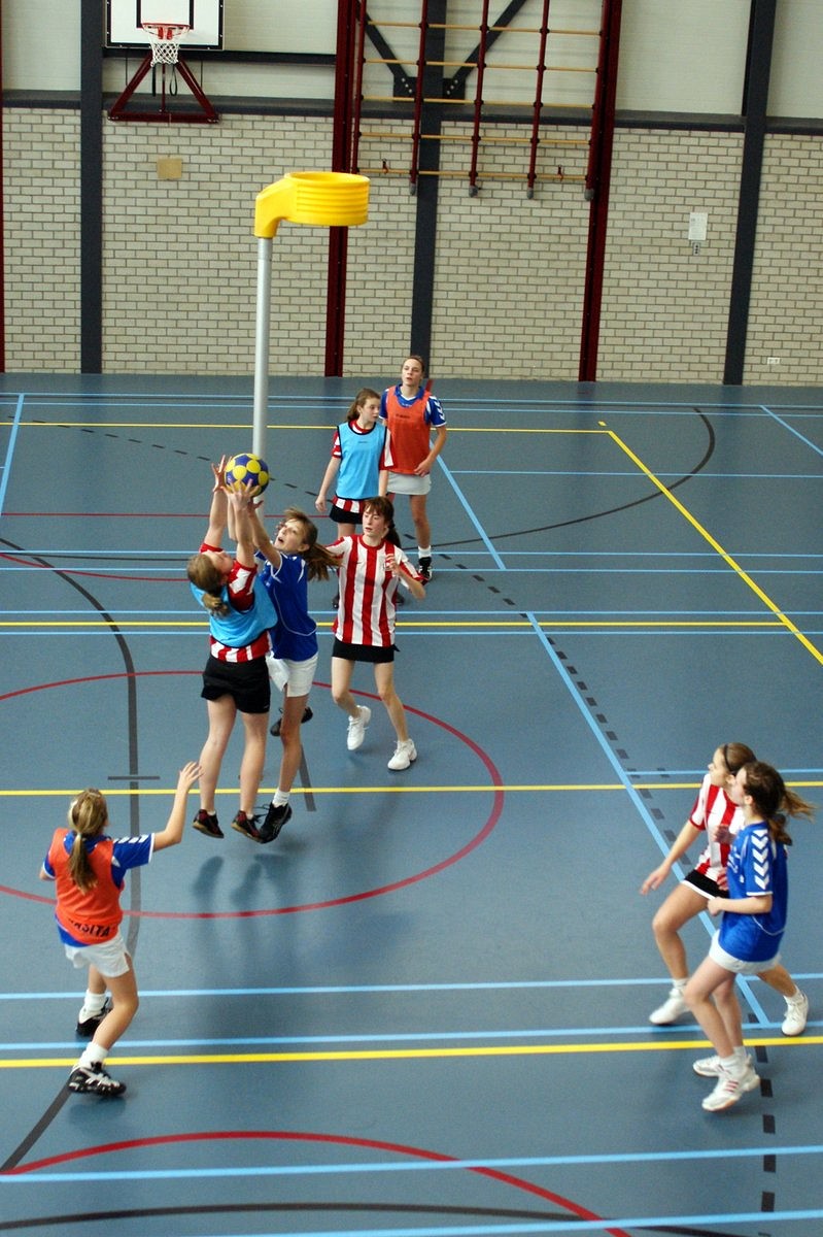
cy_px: 618
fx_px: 1441
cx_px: 412
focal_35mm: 42
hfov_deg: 31.9
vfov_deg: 46.4
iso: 800
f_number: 4
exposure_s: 1/200
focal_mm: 28
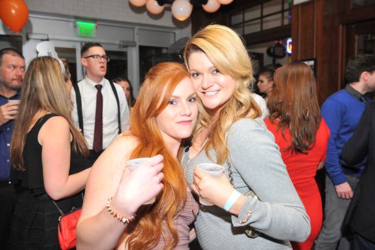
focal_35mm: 31
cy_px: 125
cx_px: 188
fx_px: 323
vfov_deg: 42.3
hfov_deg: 60.3
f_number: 5
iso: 1600
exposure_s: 1/100
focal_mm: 31
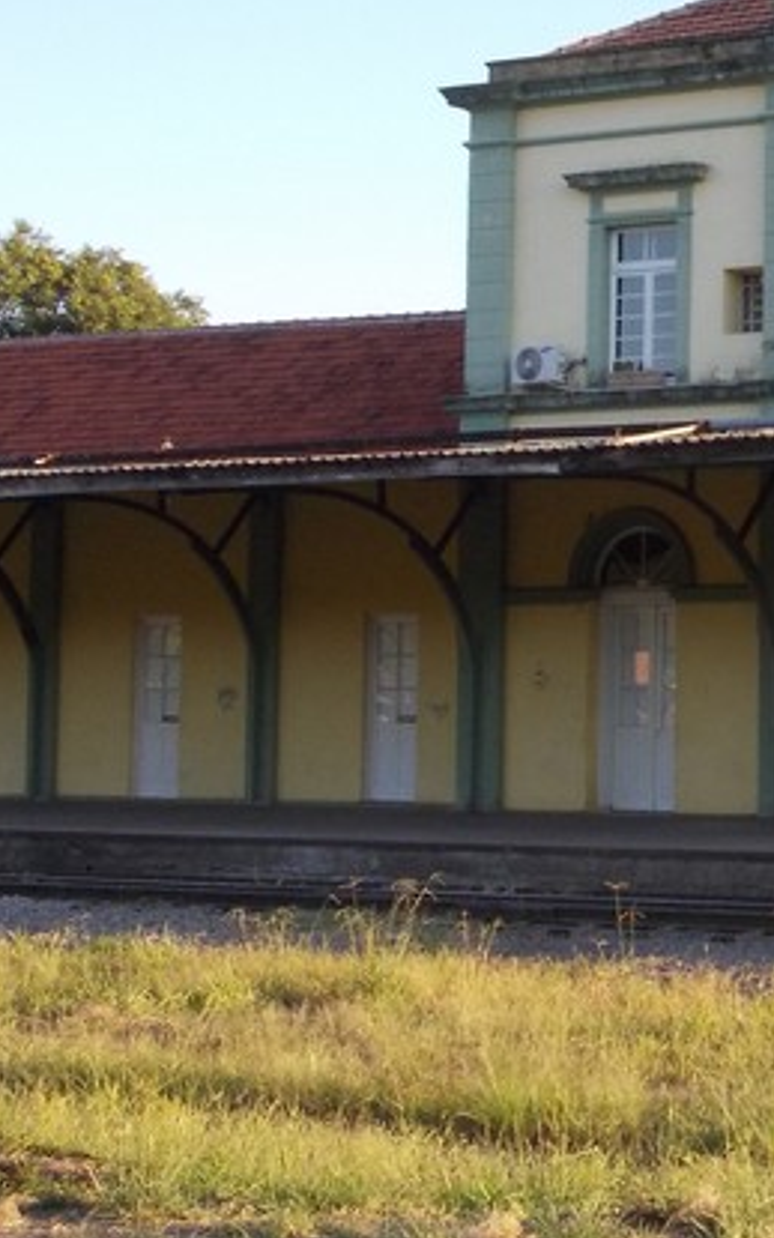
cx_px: 1112
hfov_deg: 12.5
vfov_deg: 20.7
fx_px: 3373
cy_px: 404
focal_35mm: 100
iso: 125
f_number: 3.6
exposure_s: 1/250
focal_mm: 7.2
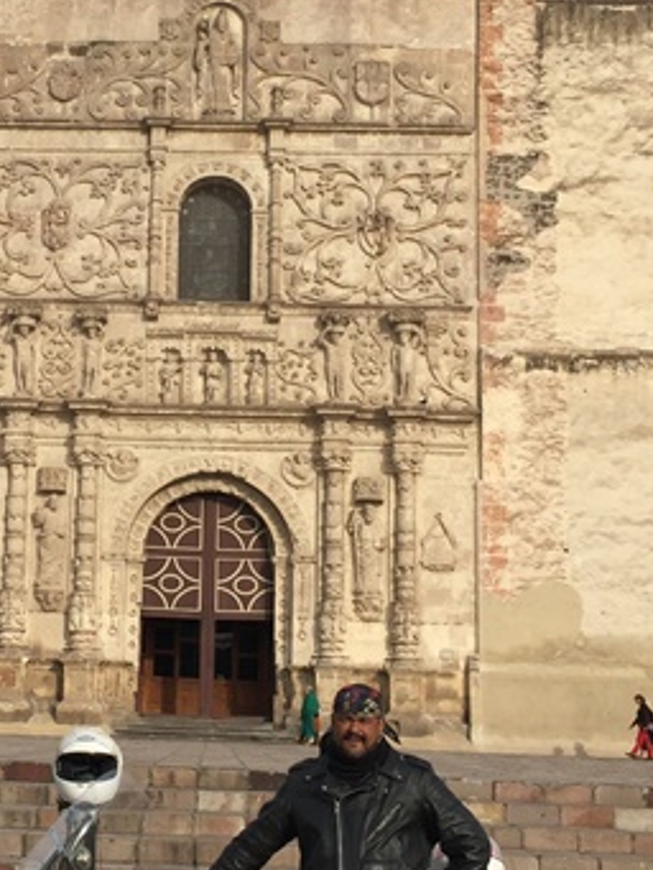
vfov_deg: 28.5
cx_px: 107
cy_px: 385
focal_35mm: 68
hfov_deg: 21.3
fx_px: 1709
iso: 32
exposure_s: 1/1883
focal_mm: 4.15
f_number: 2.2
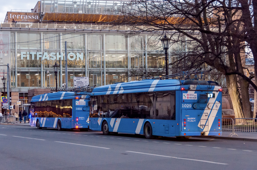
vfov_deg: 18.9
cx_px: 128
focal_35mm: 72
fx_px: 513
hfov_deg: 28.1
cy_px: 85
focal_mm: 48
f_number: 4.5
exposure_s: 1/125
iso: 500
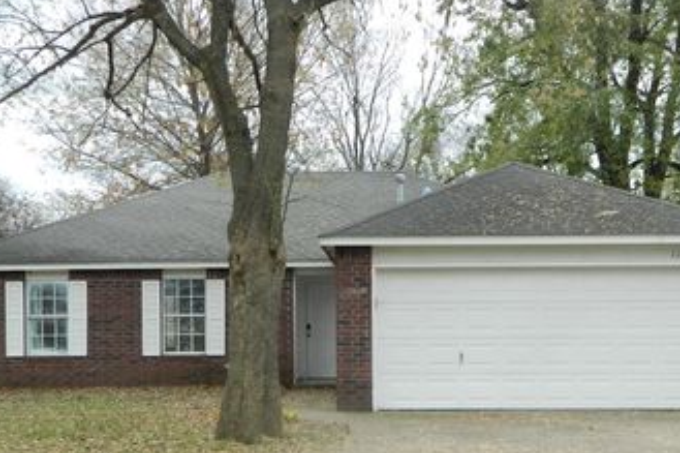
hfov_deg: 40.4
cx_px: 341
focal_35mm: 49
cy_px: 344
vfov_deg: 27.1
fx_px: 925
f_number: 3.2
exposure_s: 1/60
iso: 80
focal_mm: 5.6
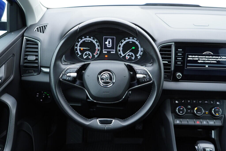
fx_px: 226
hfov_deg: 53.1
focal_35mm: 36
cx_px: 113
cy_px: 76
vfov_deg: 36.9
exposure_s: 1/40
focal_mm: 24
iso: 250
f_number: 2.8
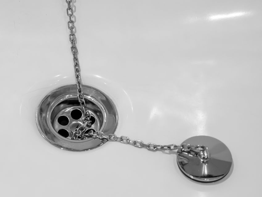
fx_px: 711
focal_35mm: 94
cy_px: 116
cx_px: 77
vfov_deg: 15.7
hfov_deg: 20.8
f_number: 5.2
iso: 800
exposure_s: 1/30
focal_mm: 43
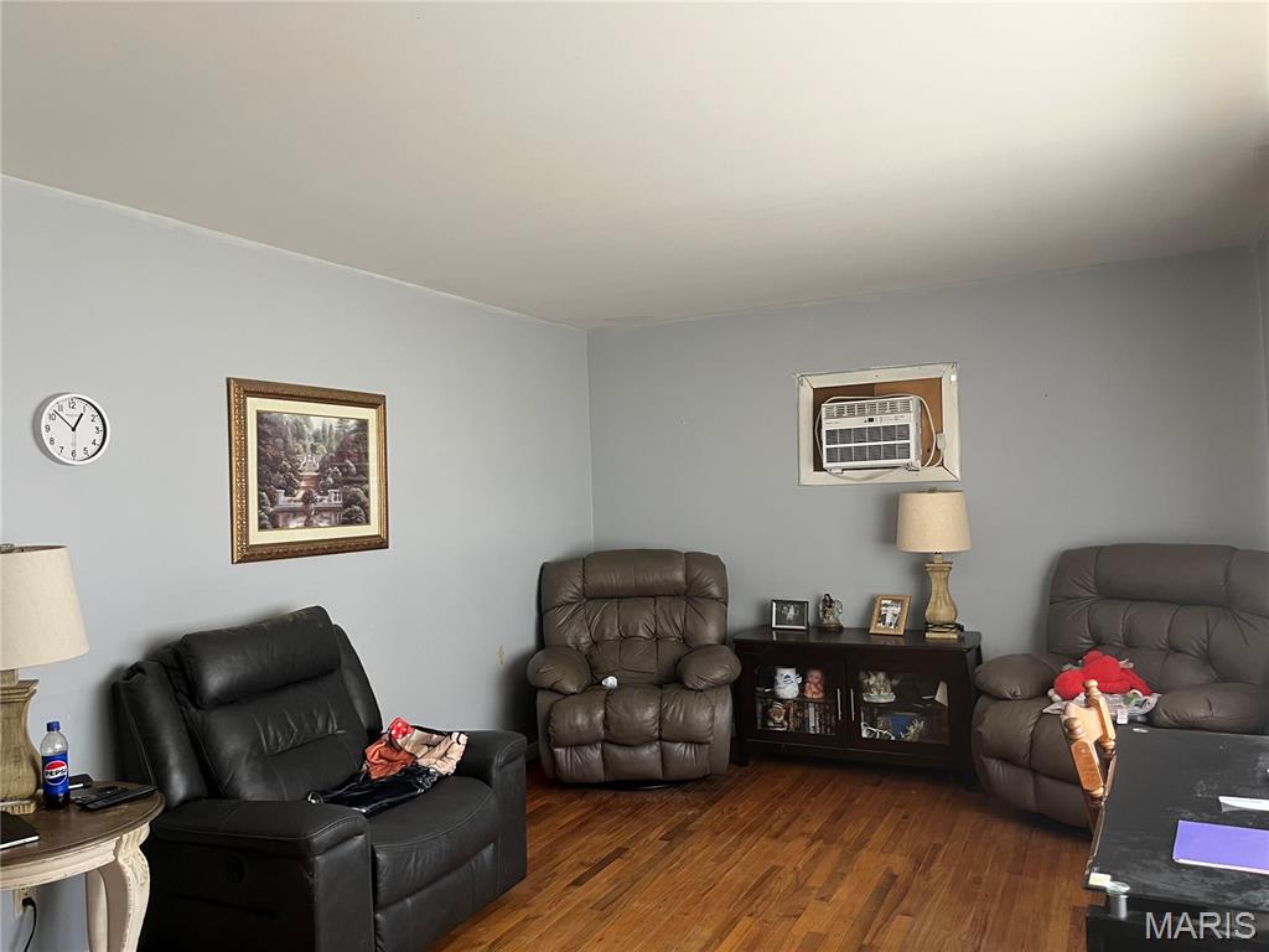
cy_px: 476
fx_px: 953
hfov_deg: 67.3
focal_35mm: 26
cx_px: 634
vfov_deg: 53.1
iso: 200
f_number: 1.6
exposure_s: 1/60
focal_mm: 5.1
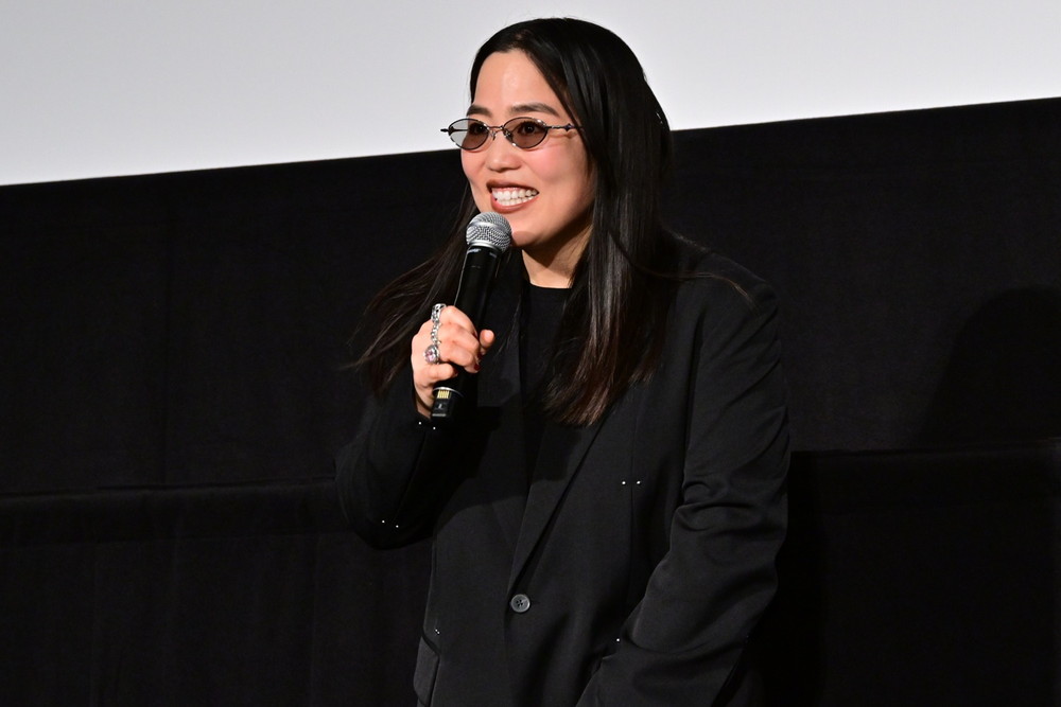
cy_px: 354
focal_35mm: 156
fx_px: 4598
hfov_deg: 13.2
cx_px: 530
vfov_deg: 8.8
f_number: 6.3
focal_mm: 104
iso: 4000
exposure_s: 1/200
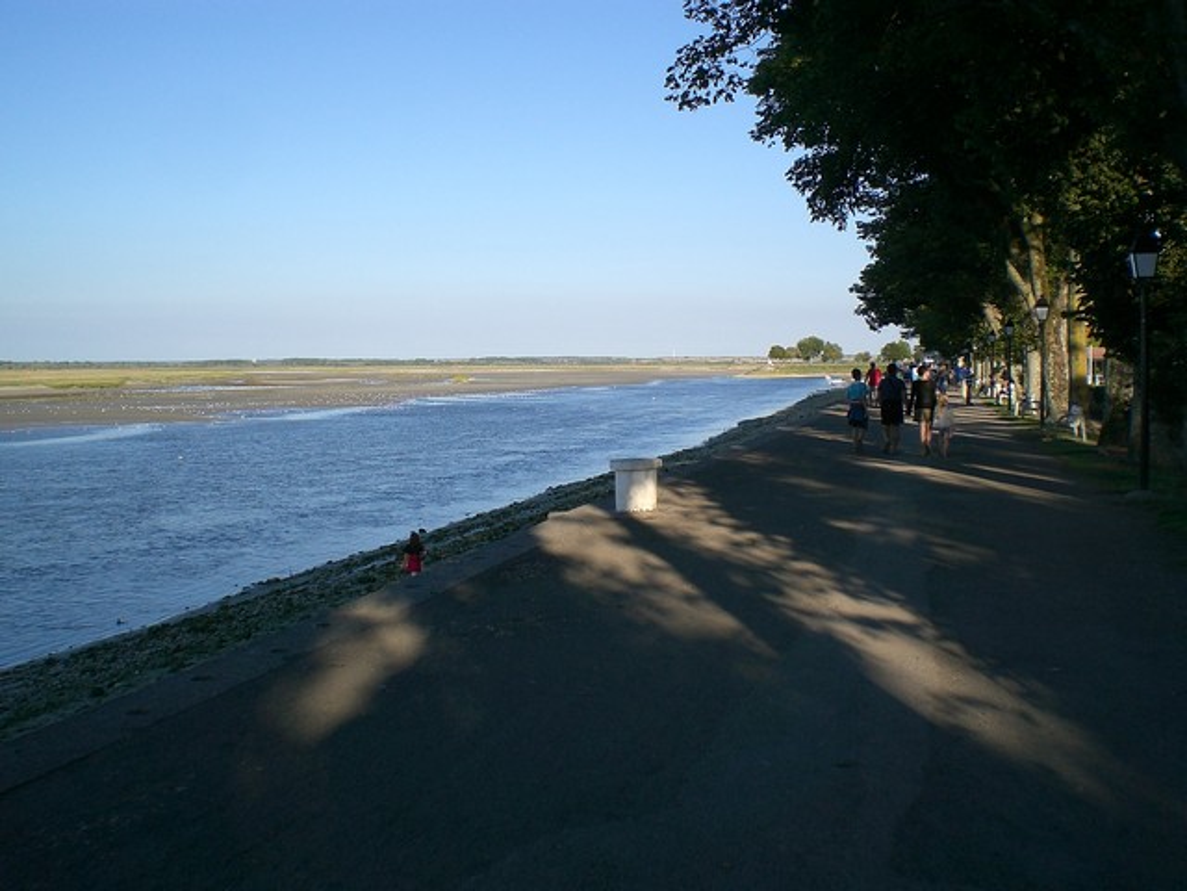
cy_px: 446
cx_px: 594
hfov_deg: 49.0
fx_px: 1303
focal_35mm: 38
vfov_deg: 37.7
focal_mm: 6.3
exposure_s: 1/320
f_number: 4.4
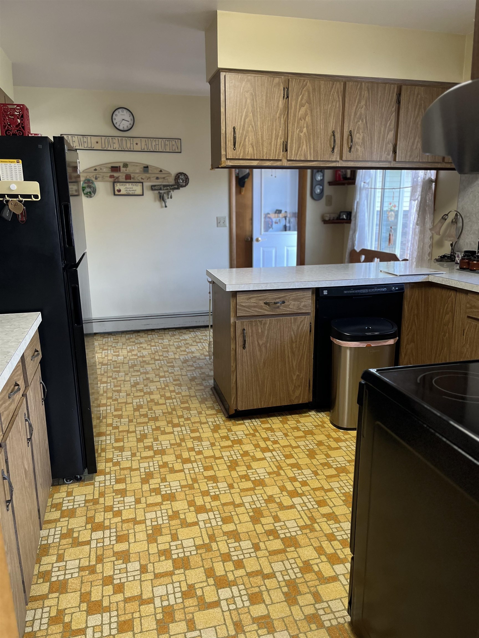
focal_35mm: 26
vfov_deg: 67.3
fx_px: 480
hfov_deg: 53.1
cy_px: 319
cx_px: 240
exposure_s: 1/60
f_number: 1.6
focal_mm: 5.1
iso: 125
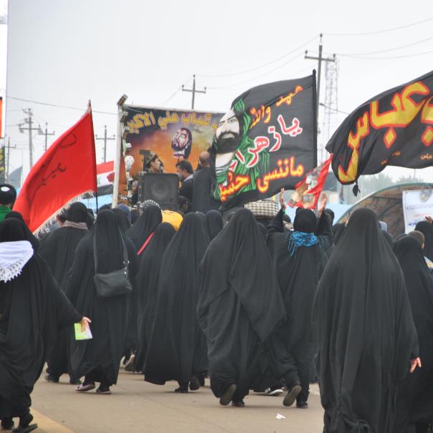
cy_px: 231
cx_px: 361
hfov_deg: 7.7
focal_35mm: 227
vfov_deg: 7.7
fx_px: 3209
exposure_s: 1/125
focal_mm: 105
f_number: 5.6
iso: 140
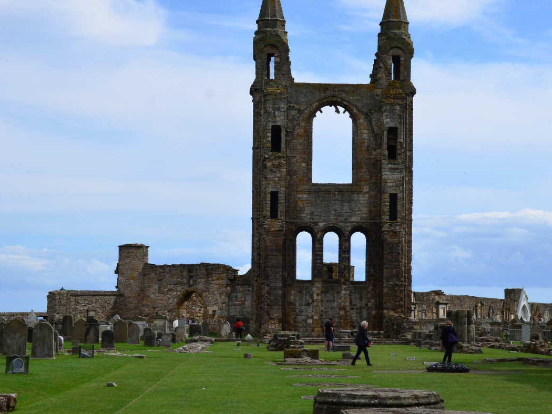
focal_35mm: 77
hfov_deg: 25.4
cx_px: 317
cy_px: 209
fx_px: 1224
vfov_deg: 19.2
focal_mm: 35
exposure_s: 1/800
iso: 400
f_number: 9
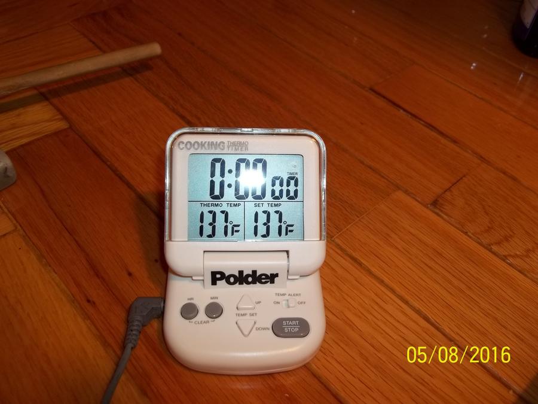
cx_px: 269
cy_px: 202
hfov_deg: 56.8
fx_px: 497
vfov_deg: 44.2
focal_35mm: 32
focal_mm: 5.7
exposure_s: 1/30
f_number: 2.9
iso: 64
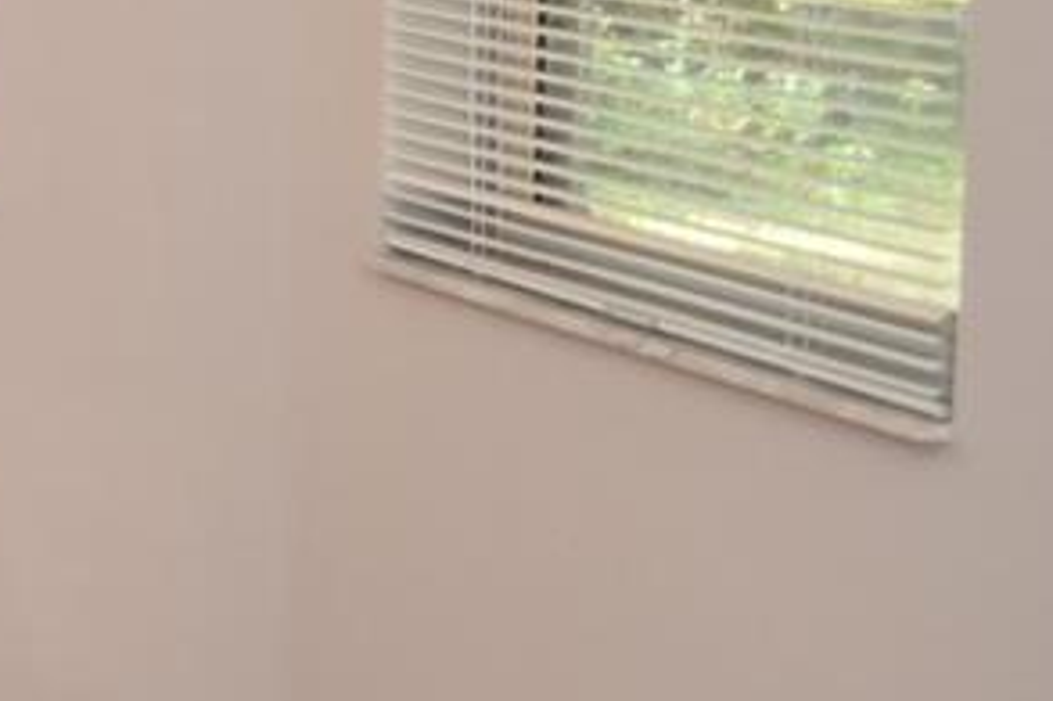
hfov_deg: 14.8
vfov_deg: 15.6
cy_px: -288
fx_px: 2397
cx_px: -1491
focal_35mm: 82
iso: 450
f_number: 4
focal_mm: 10
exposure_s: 1/60
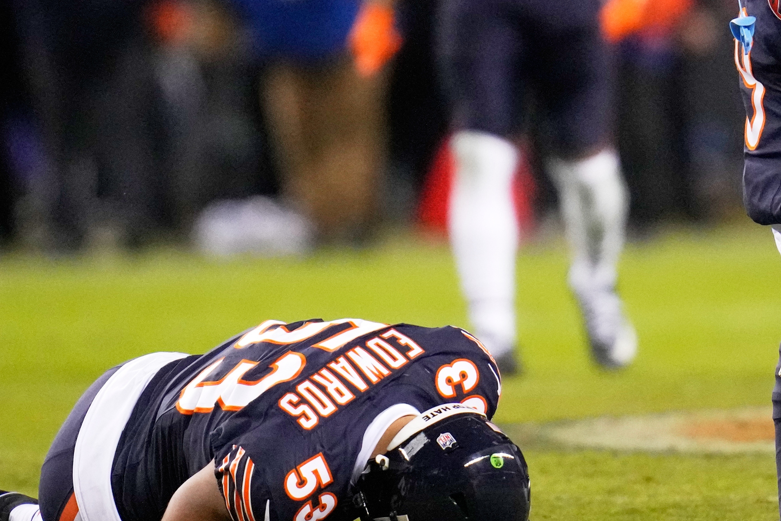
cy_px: 117
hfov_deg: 1.7
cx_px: 548
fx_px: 25664
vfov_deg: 1.2
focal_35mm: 1183
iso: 6400
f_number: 2.8
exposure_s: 1/4000
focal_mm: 400
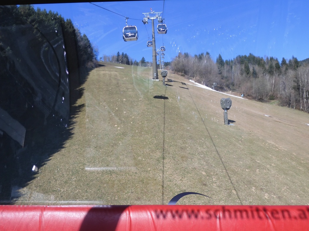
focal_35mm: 24
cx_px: 154
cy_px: 116
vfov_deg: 56.8
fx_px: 214
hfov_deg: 71.6
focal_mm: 4.3
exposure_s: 1/400
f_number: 3.4
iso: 100
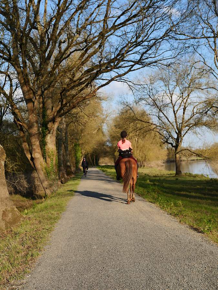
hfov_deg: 29.1
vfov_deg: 38.2
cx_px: 109
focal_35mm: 50
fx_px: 420
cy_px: 145
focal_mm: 25
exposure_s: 1/1000
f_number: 4
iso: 200
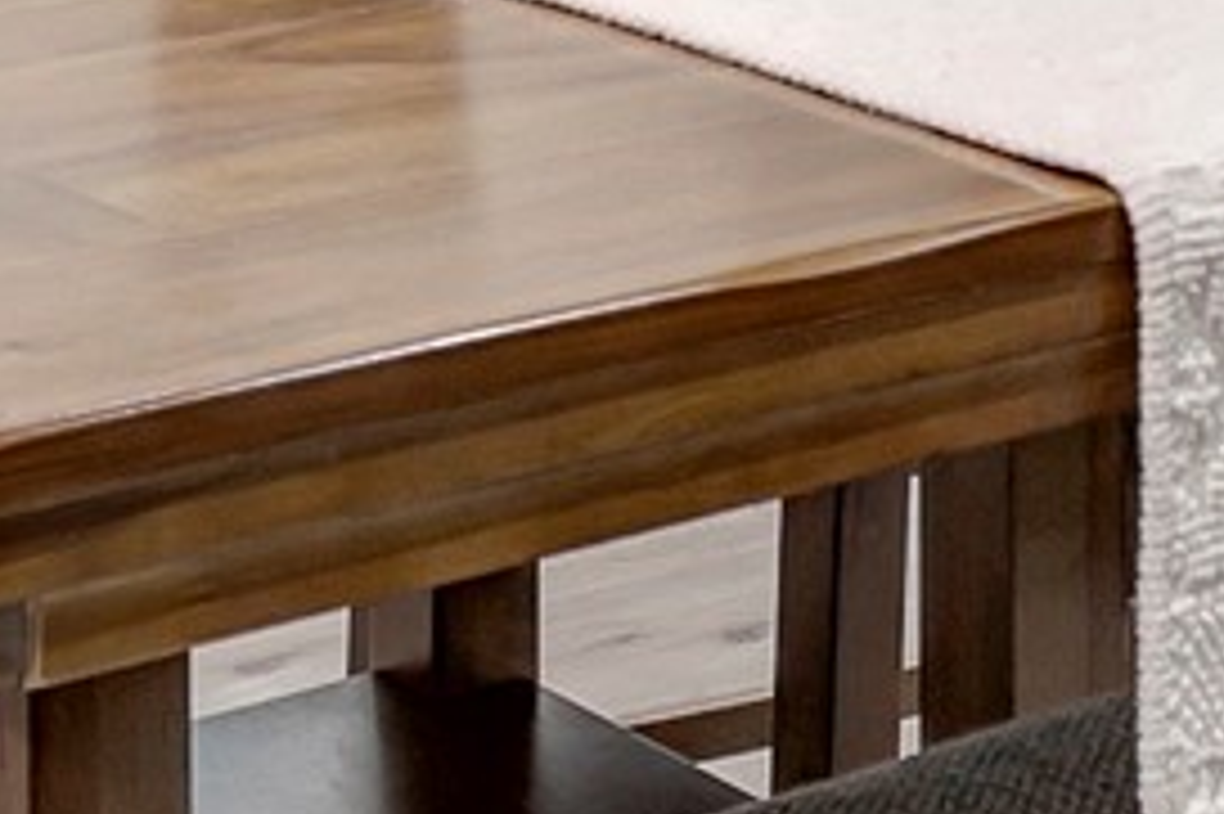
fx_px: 4077
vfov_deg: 10.4
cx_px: 909
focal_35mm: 120
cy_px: -868
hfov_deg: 17.0
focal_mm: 10
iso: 100
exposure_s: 1/8
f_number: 5.6
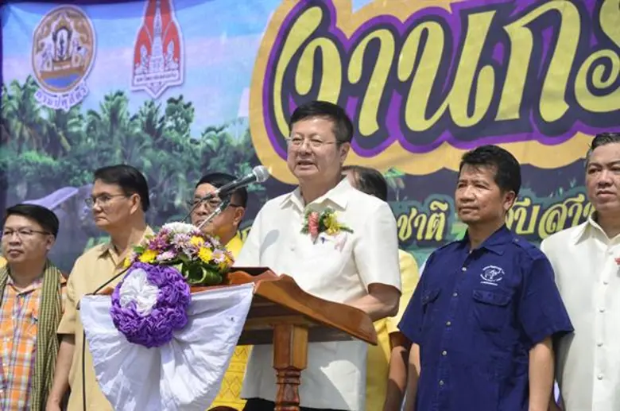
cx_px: 310
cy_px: 206
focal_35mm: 110
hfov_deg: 18.6
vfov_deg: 12.4
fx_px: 1891
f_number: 8
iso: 400
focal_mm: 110
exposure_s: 1/160
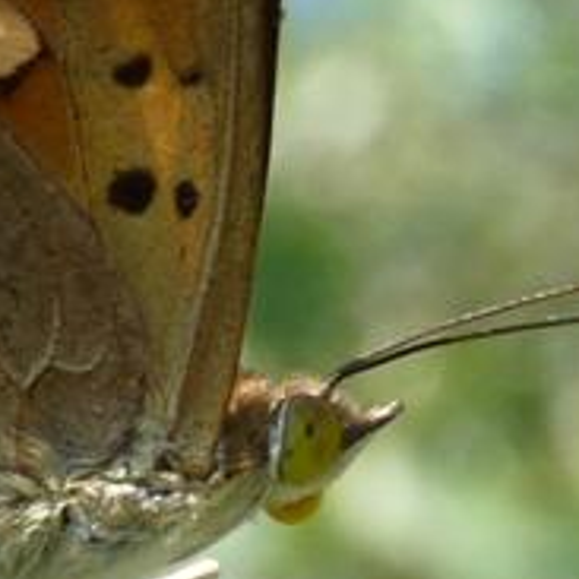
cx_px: -136
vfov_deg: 2.3
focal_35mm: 760
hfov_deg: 2.3
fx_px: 14382
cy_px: 323
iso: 100
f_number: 5
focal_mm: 15.5
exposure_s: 1/160
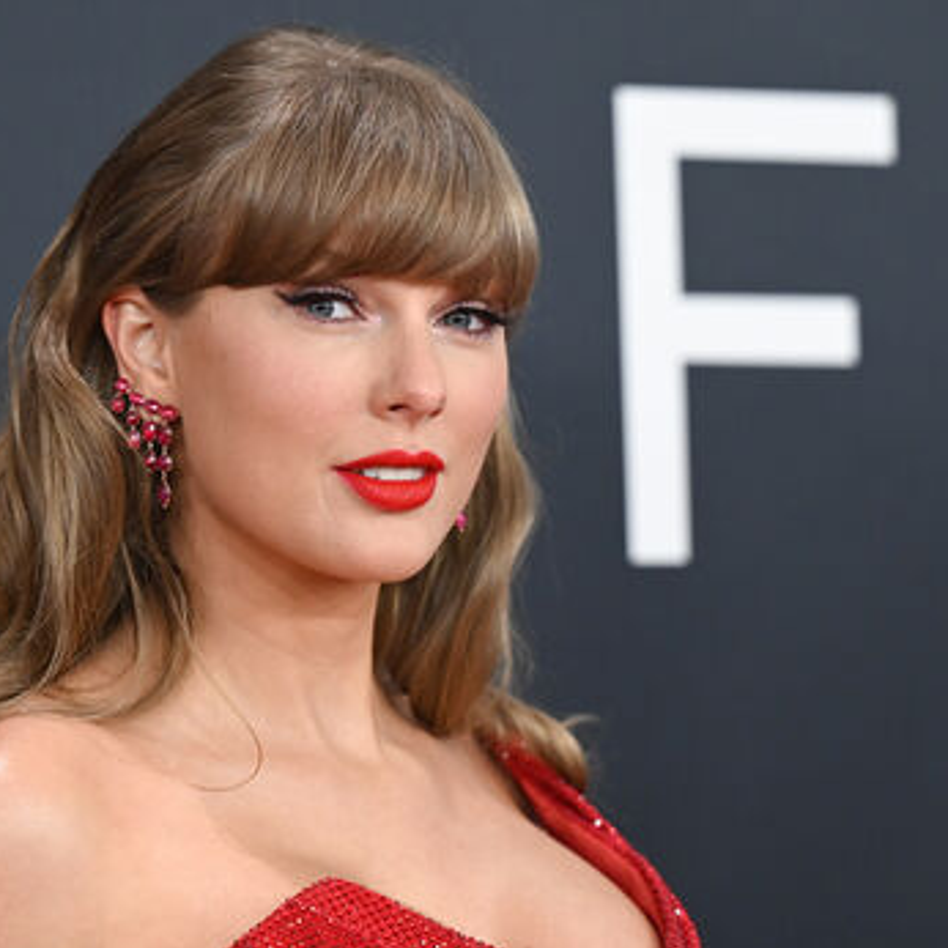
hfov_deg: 10.8
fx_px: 4988
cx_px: 355
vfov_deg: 10.9
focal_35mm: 161
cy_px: 474
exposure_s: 1/1250
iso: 2500
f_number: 3.2
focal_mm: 125
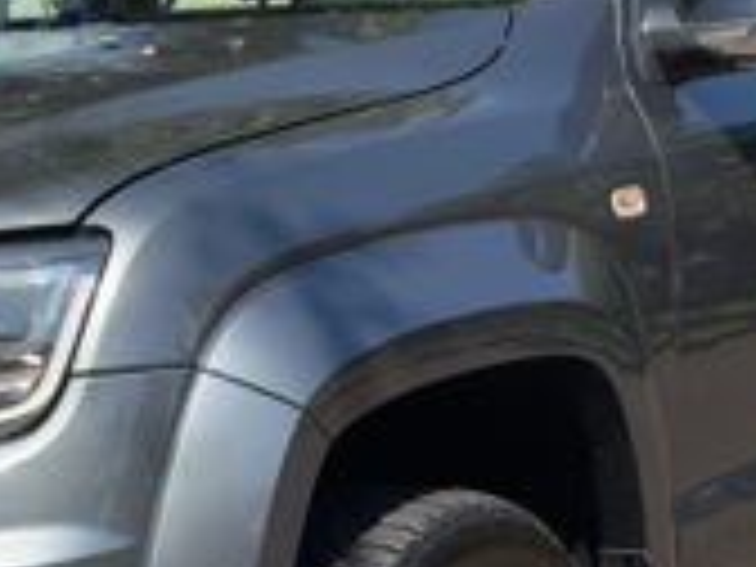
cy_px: 410
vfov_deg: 15.0
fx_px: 2140
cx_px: 76
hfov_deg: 19.7
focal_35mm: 98
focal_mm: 6.76
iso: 100
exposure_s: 1/3484
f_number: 1.78
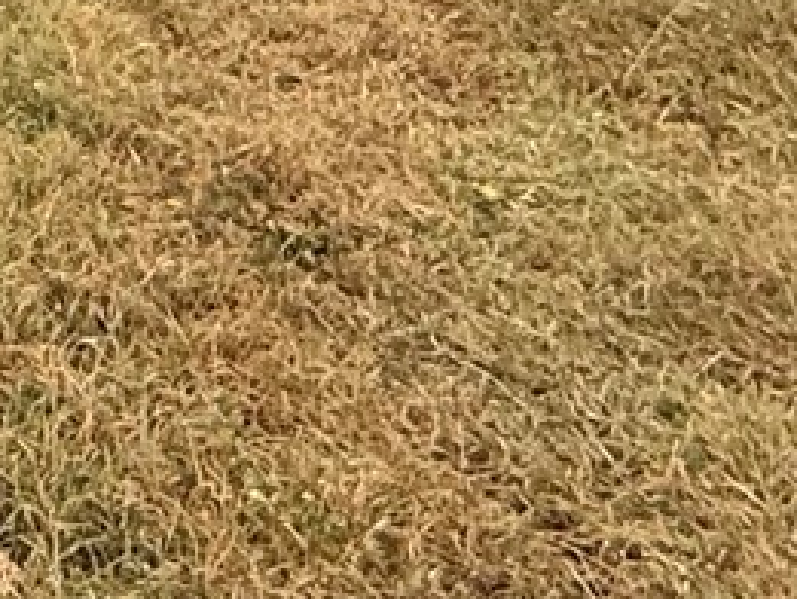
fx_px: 2373
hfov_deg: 15.5
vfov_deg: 12.5
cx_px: -763
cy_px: -623
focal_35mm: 103
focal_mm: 2.22
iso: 80
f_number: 2.2
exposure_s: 1/99
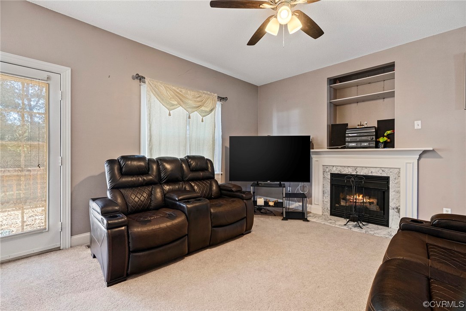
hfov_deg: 96.7
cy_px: 156
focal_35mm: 16
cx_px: 233
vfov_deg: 73.8
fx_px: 207
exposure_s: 1/1.25
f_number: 8
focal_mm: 16
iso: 800
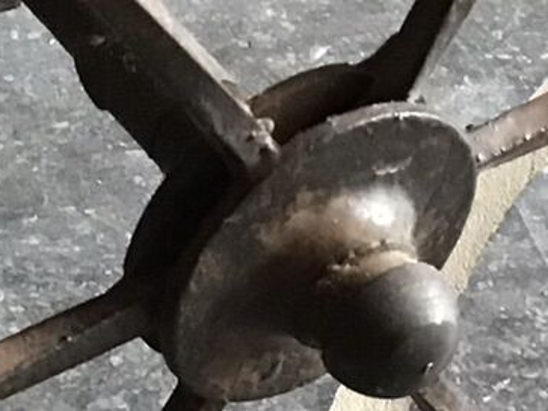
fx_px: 2769
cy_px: 121
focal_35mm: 175
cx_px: 246
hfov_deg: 11.3
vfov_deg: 8.5
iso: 200
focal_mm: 3.3
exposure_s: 1/33
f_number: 2.4
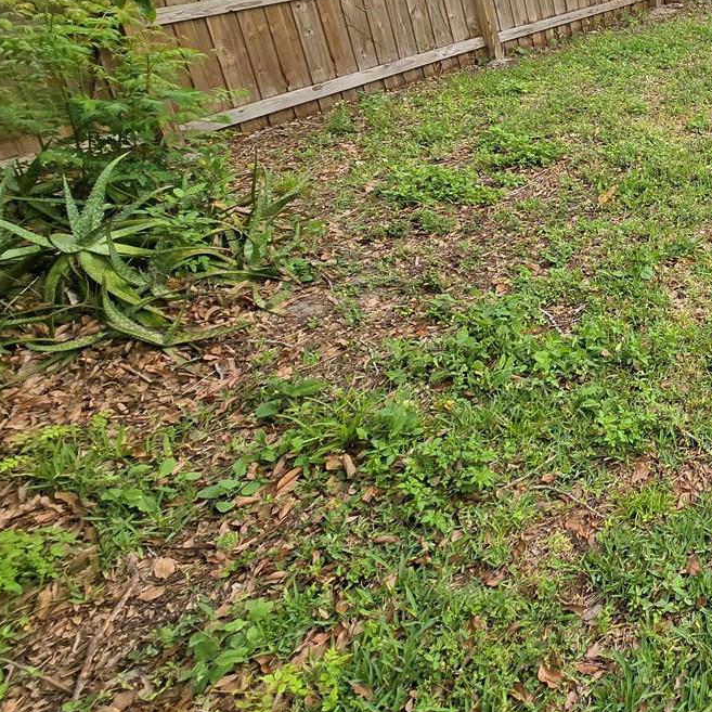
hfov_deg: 41.5
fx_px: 652
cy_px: 117
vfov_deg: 52.6
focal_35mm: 28
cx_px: 832
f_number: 2.2
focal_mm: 2.2
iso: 50
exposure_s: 1/1114
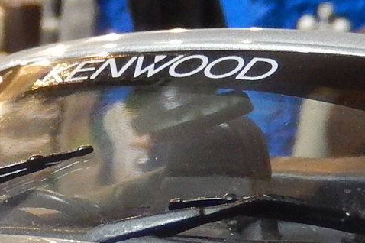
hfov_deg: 8.4
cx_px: 22
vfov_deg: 5.5
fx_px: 2482
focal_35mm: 245
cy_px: 360
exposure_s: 1/20
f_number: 4.3
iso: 400
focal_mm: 8.1
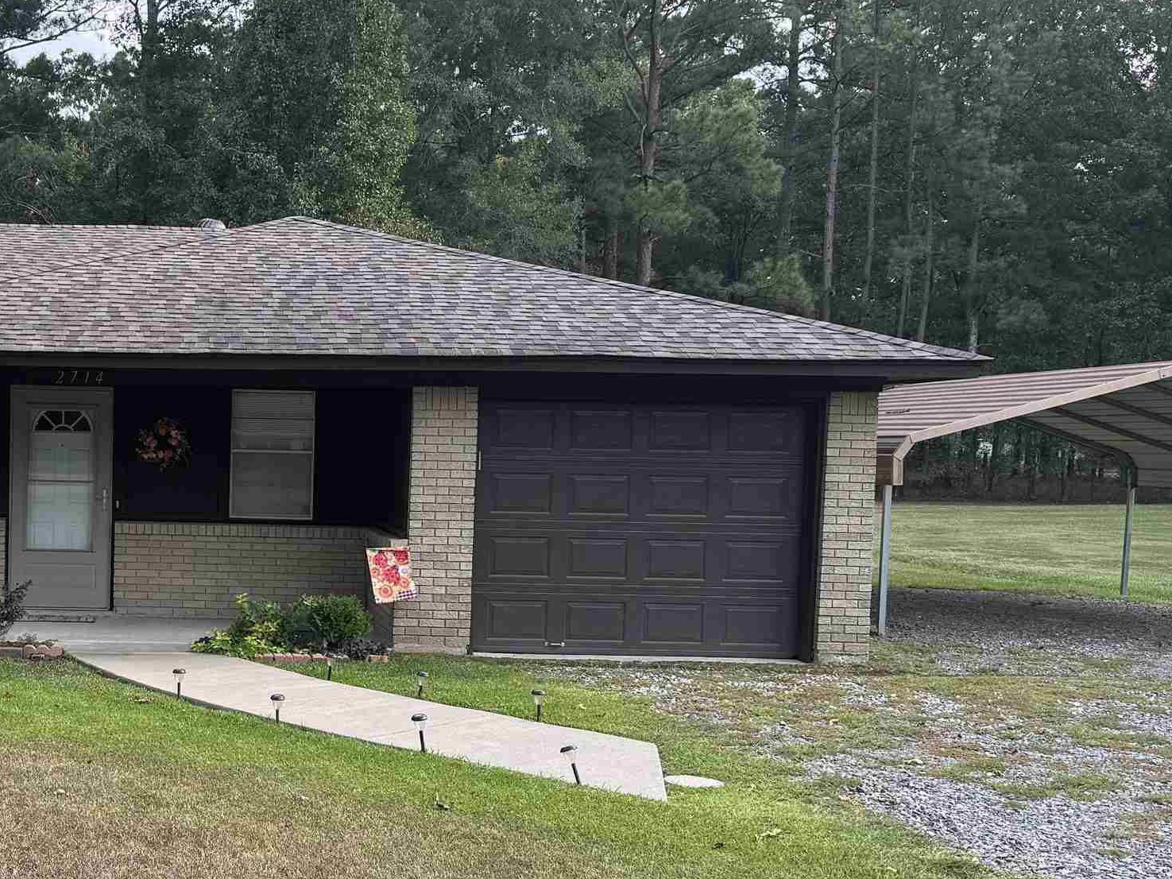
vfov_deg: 29.0
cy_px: 525
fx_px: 1693
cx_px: 204
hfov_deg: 36.6
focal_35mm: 50
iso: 80
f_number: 1.78
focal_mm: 6.76
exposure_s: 1/544
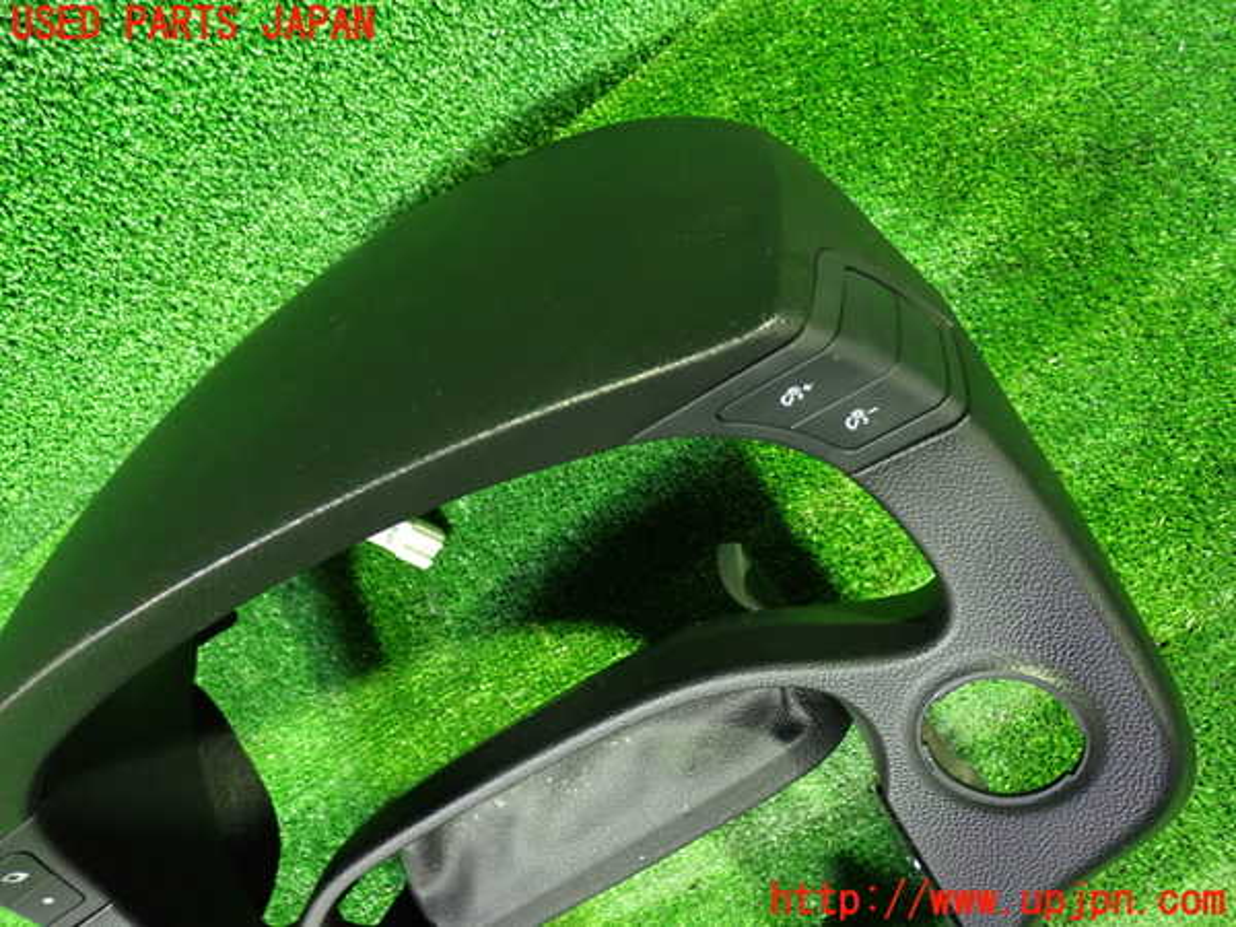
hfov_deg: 60.0
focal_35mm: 30
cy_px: 464
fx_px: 1071
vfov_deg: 46.8
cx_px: 618
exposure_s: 1/15
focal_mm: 5.4
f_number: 2.3
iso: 800
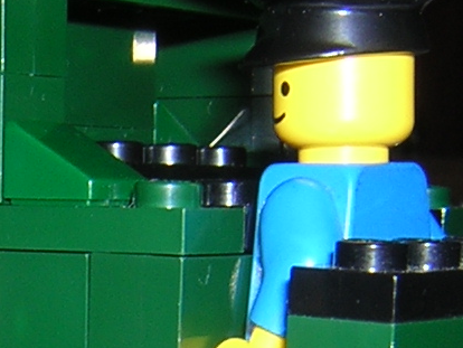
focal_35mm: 139
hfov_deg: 13.8
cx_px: -74
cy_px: 380
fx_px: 1860
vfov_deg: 10.6
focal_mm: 4.7
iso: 100
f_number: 5.2
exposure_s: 1/60.1
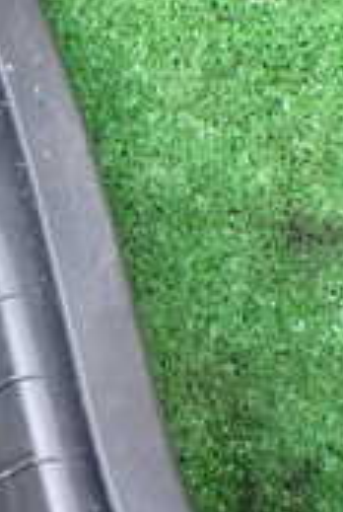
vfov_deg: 18.7
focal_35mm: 108
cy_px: 402
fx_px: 1537
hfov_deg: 11.8
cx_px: -257
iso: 500
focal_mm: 5.4
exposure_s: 1/125
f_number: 2.3
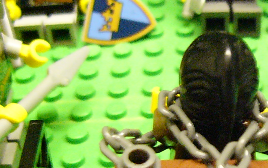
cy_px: 81
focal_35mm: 95
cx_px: 200
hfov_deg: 21.7
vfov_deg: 13.8
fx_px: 694
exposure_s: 1/10
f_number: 2.8
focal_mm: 5.8
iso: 400
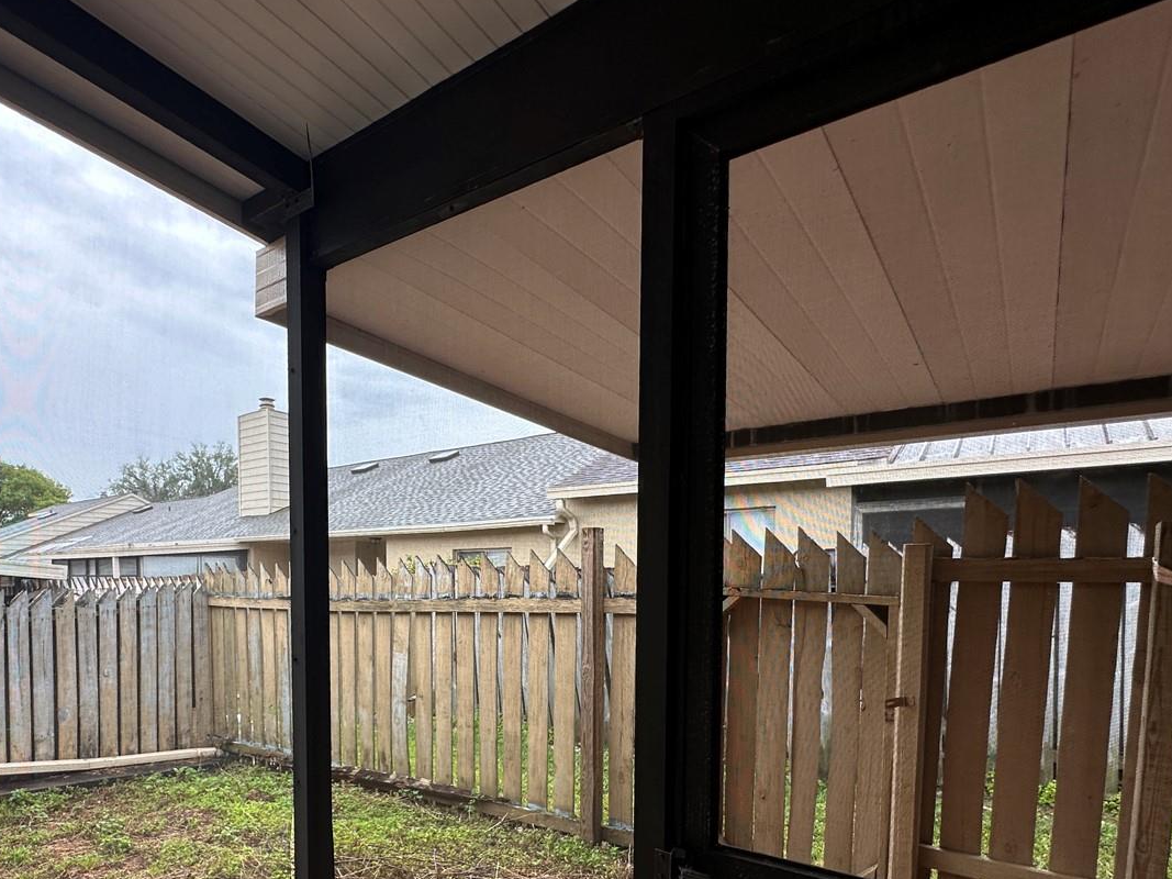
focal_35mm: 21
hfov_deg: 77.6
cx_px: 442
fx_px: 711
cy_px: 610
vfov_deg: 61.3
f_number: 2.2
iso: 40
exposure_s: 1/123
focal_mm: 2.22
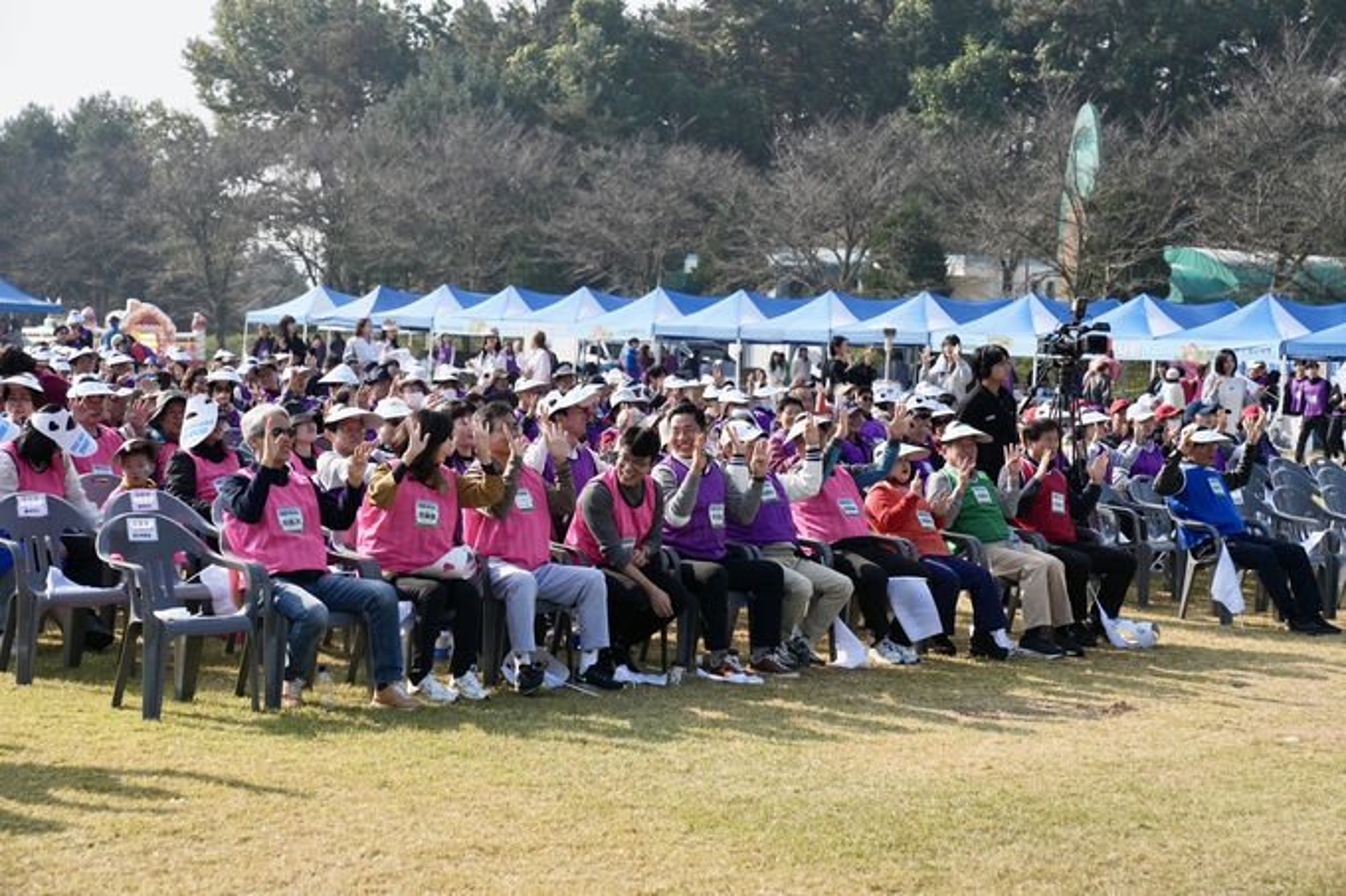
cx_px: 673
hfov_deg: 28.8
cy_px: 448
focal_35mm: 70
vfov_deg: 19.4
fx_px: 2616
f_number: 5
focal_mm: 70
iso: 1600
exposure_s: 1/6400
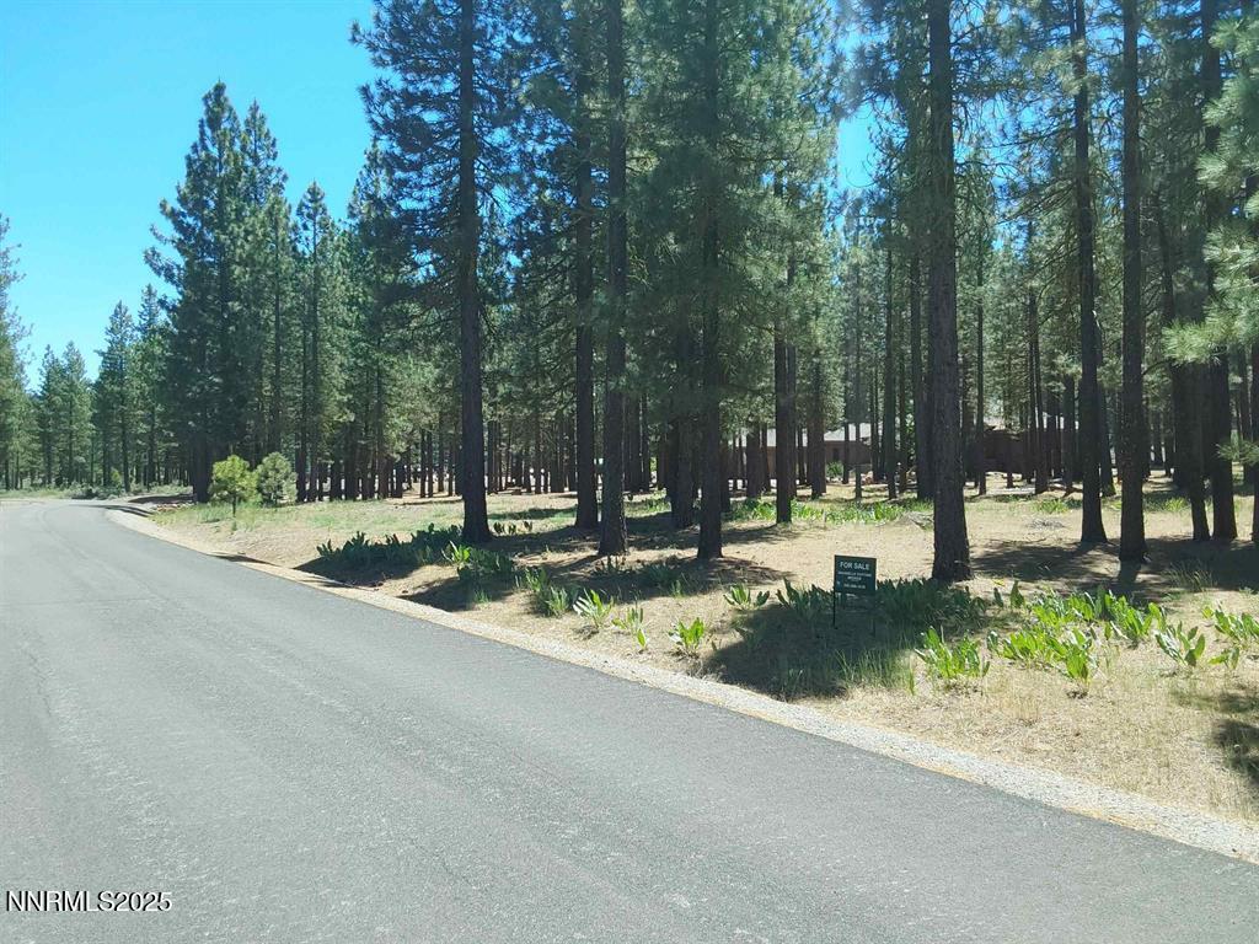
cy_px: 472
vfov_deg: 49.7
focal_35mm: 28
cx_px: 630
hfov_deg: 63.4
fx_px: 1018
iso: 50
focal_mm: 2.91
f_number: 1.9
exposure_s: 1/898
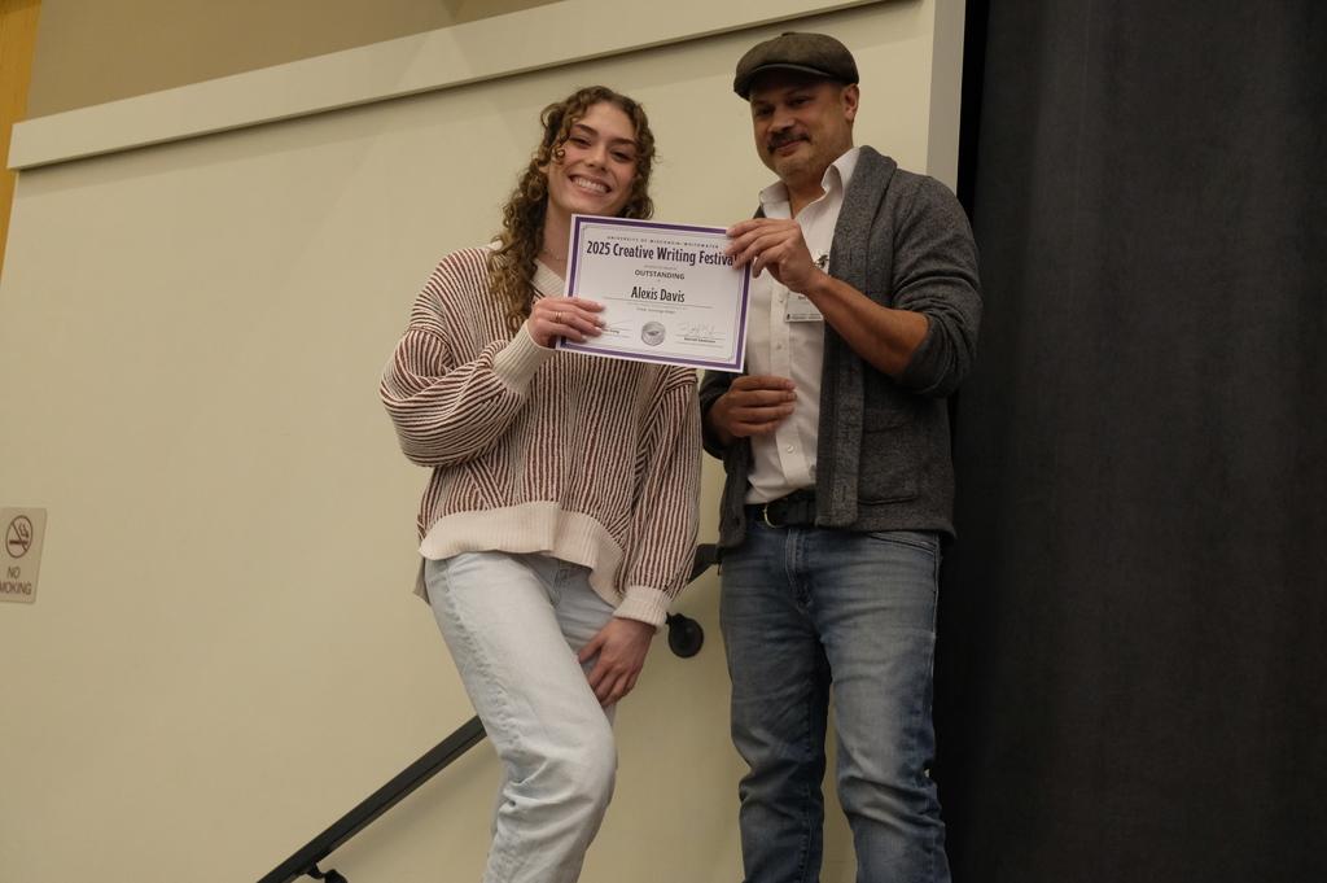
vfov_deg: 35.0
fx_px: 1400
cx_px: 664
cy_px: 442
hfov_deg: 50.7
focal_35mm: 38
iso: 1600
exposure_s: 1/60
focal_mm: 25.4
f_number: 3.2
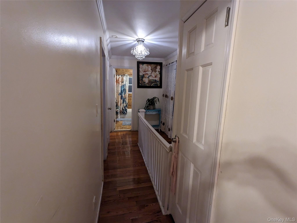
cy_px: 112
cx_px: 148
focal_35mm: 16
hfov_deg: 94.5
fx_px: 137
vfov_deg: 78.1
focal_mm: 2.22
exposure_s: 1/30
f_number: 2.2
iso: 451
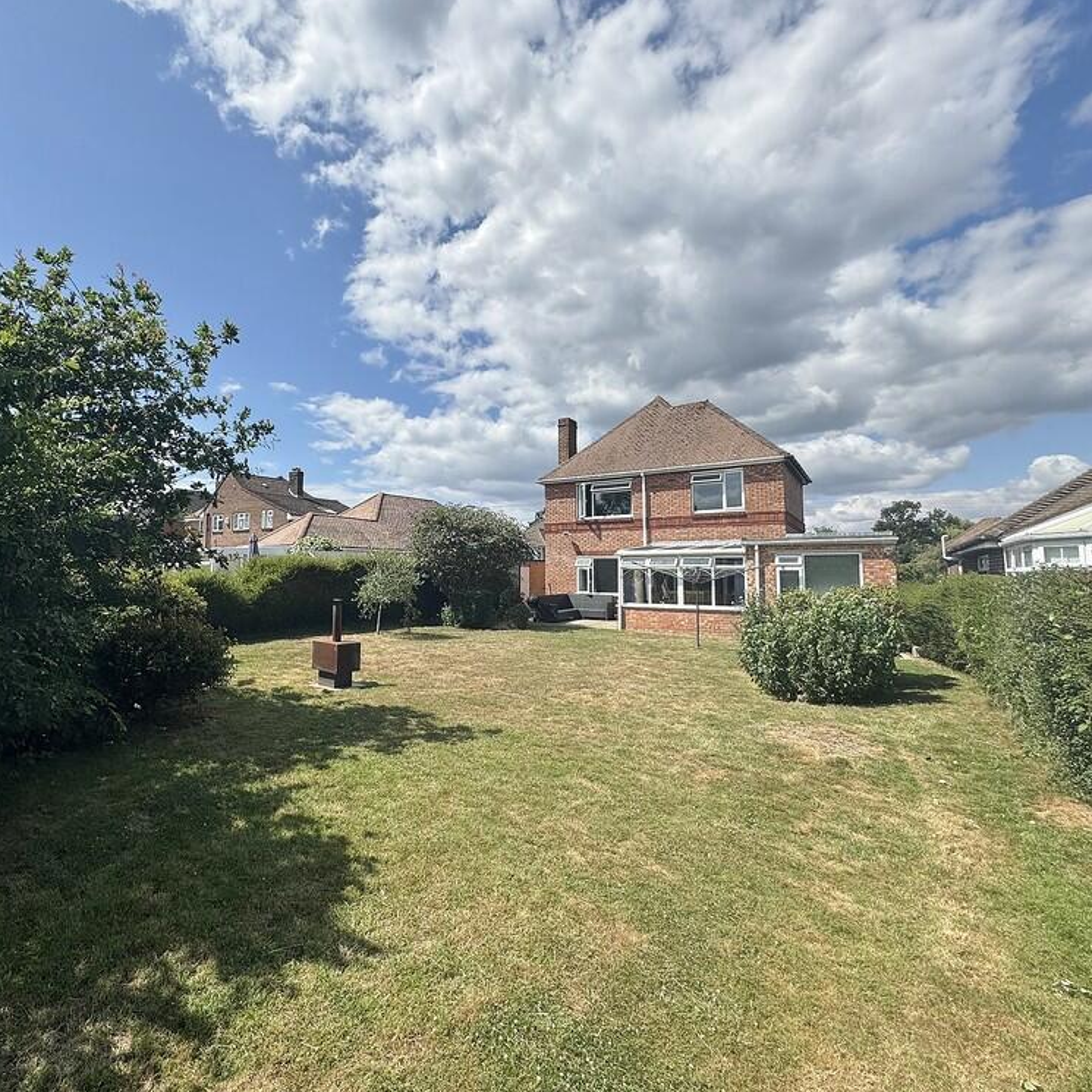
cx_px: 437
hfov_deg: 83.0
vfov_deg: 84.0
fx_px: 607
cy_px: 535
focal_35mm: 17
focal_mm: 2.22
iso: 50
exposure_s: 1/2494
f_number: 2.2
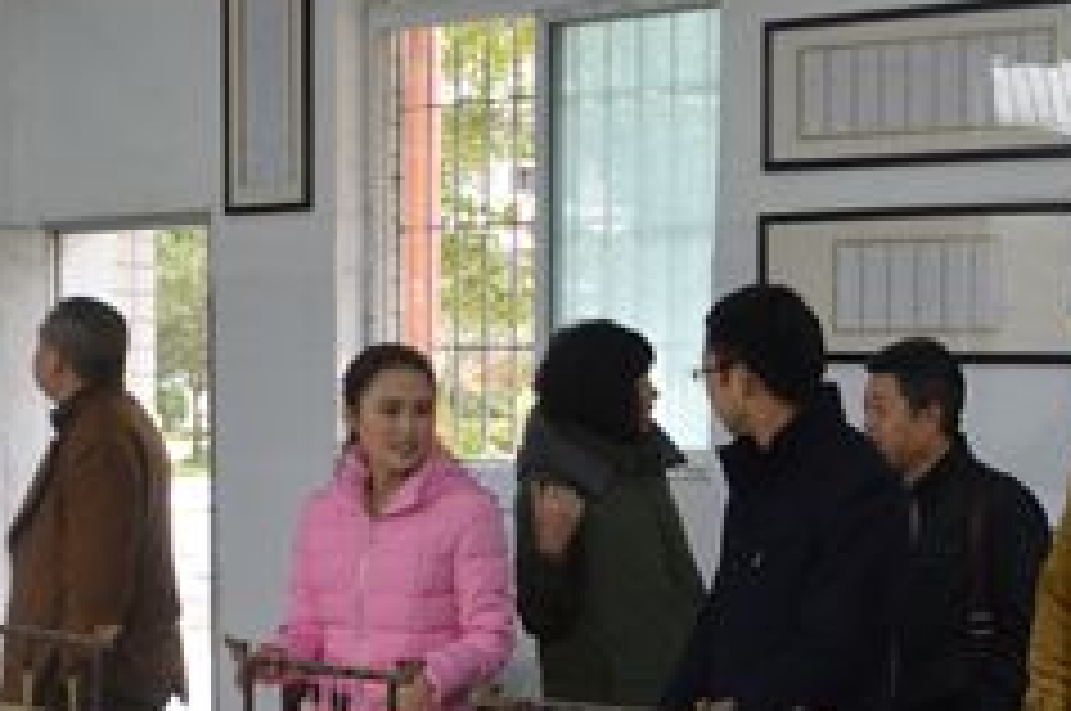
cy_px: 544
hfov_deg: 31.6
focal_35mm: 63
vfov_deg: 21.3
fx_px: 1872
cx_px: 738
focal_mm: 20
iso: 1600
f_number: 6.3
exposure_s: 1/30
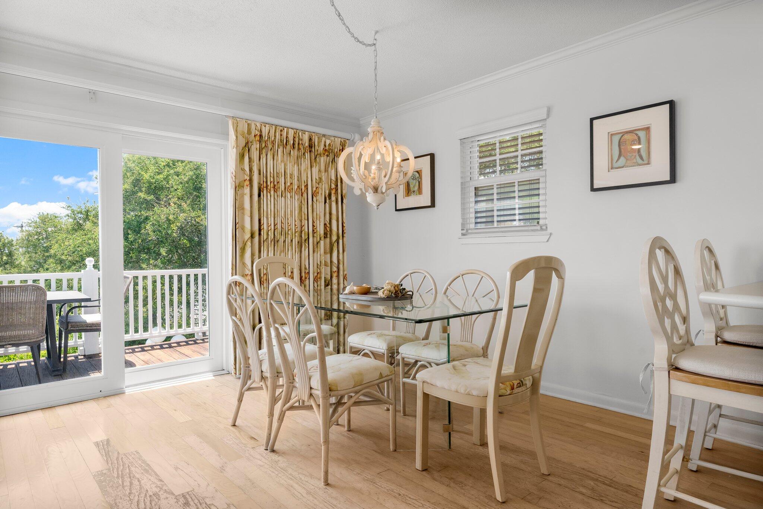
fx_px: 445
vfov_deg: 59.5
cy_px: 254
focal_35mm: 21
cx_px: 382
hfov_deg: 81.2
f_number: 8
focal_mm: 21
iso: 640
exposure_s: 1/100
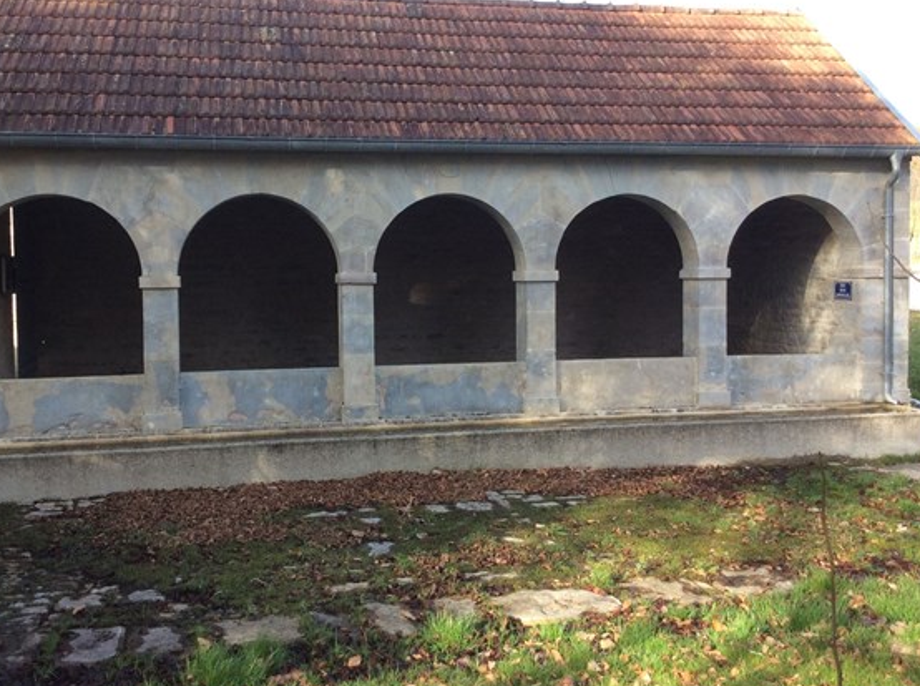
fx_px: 981
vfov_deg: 38.5
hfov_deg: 50.1
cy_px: 307
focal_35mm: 37
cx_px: 407
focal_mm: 3.3
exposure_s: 1/188
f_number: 2.4
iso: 32
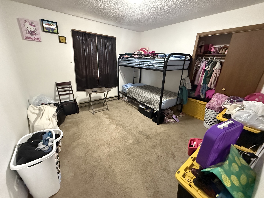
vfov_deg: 85.7
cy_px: 99
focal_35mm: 14
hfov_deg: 102.1
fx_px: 107
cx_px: 132
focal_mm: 2.22
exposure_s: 1/60
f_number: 2.2
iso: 1250
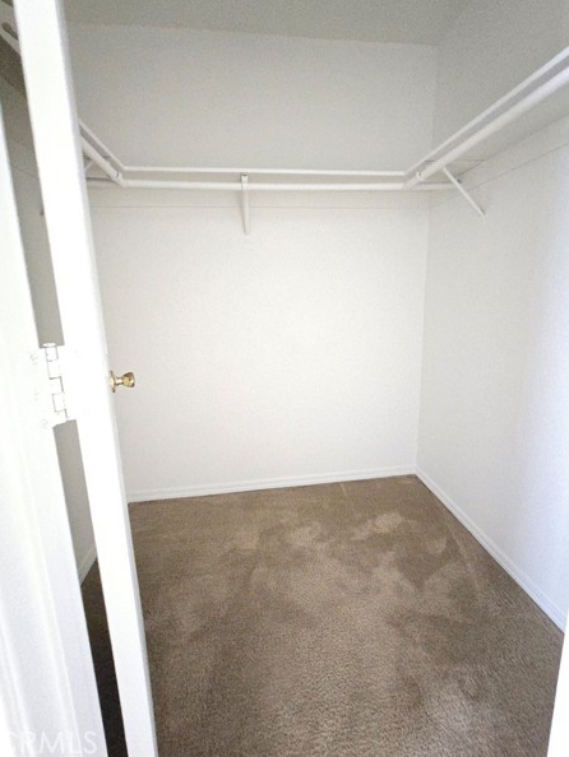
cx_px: 283
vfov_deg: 101.9
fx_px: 307
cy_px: 353
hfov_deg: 85.7
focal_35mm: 14
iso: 4000
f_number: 2.2
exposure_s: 1/20
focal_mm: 2.2
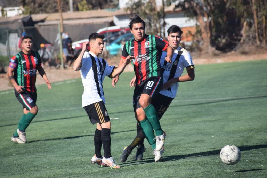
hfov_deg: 6.5
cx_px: 134
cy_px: 89
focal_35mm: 315
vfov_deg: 4.4
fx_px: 2336
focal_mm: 210
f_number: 7.1
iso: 400
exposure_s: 1/2000
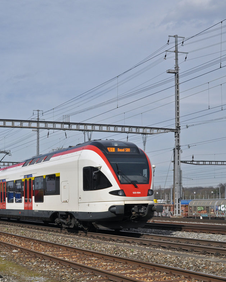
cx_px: 49
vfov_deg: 33.6
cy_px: 142
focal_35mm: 56
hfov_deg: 26.7
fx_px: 468
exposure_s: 1/800
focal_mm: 26
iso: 400
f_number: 11
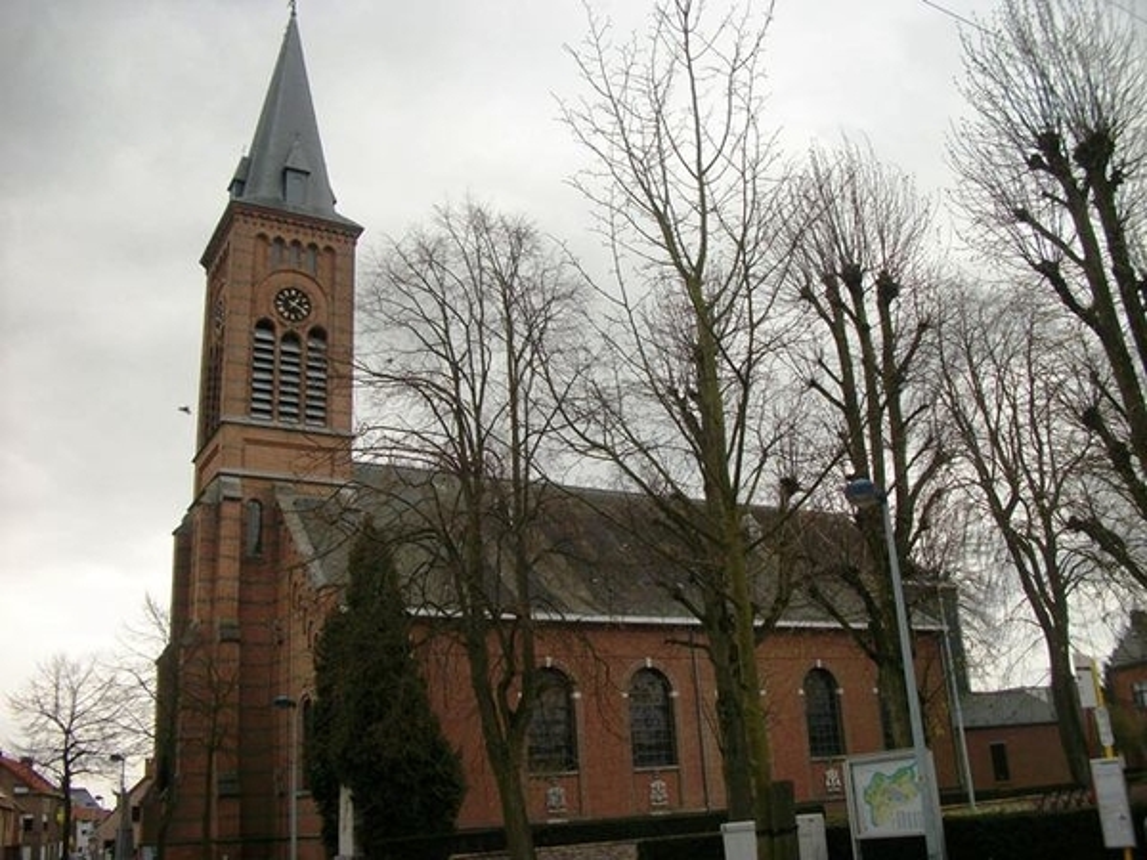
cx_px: 574
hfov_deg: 56.8
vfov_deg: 44.2
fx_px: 1060
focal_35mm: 32
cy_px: 430
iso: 80
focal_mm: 5.7
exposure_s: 1/50
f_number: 8.8
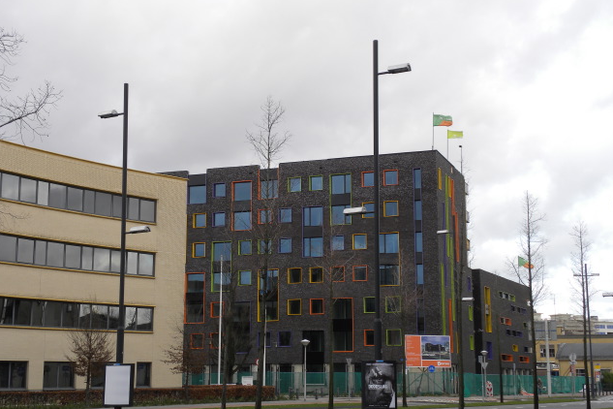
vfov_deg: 22.3
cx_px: 306
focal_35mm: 61
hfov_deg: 32.9
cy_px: 212
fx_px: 1039
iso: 64
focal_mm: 10.3
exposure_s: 1/118
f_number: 3.5
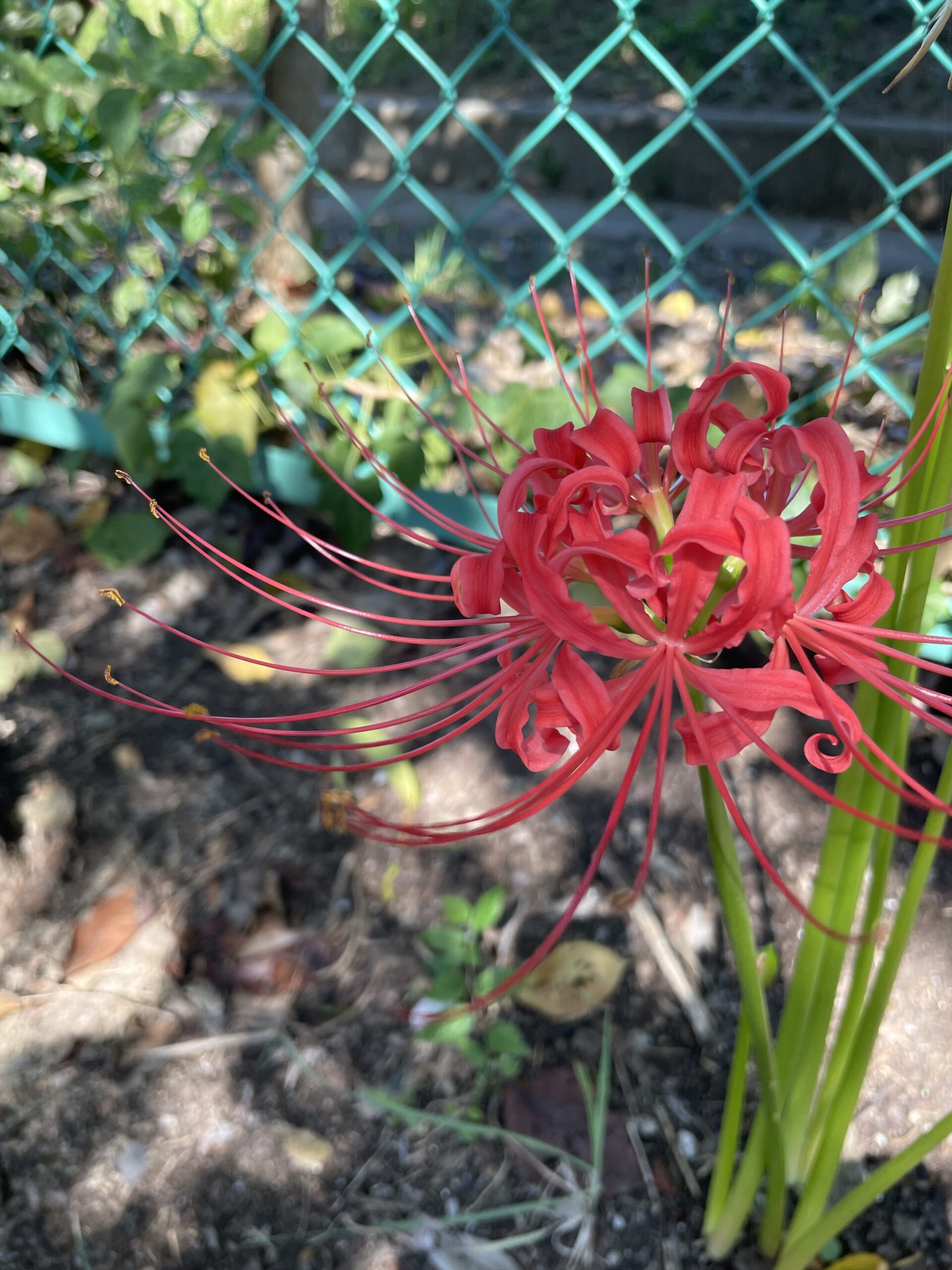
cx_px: 476
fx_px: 953
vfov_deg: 67.3
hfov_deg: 53.1
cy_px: 635
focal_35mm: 26
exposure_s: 1/232
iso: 32
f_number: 1.6
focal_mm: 4.2
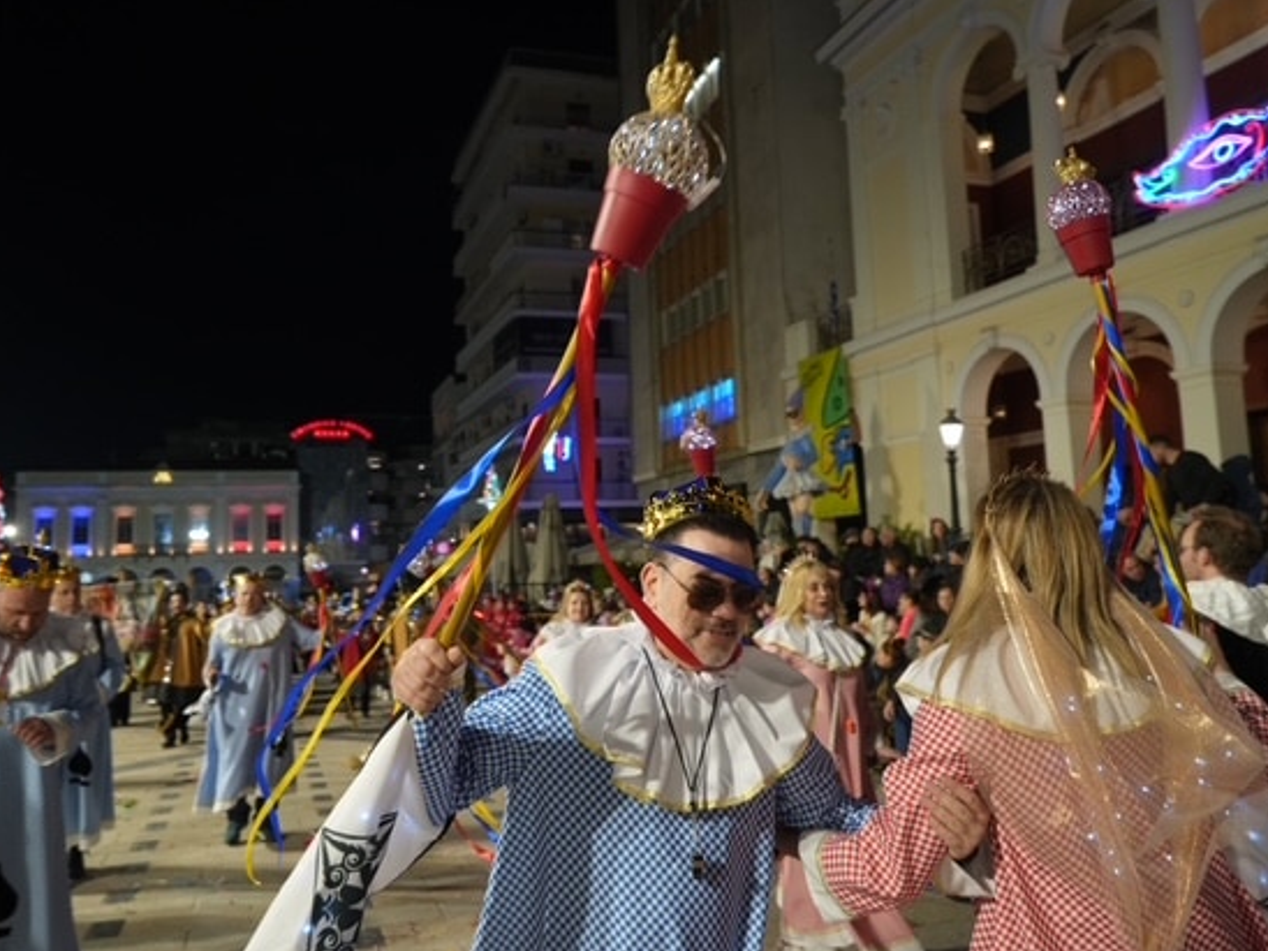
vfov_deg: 51.4
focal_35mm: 27
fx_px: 989
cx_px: 581
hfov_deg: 65.2
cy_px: 467
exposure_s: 1/250
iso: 2000
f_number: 4
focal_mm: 24
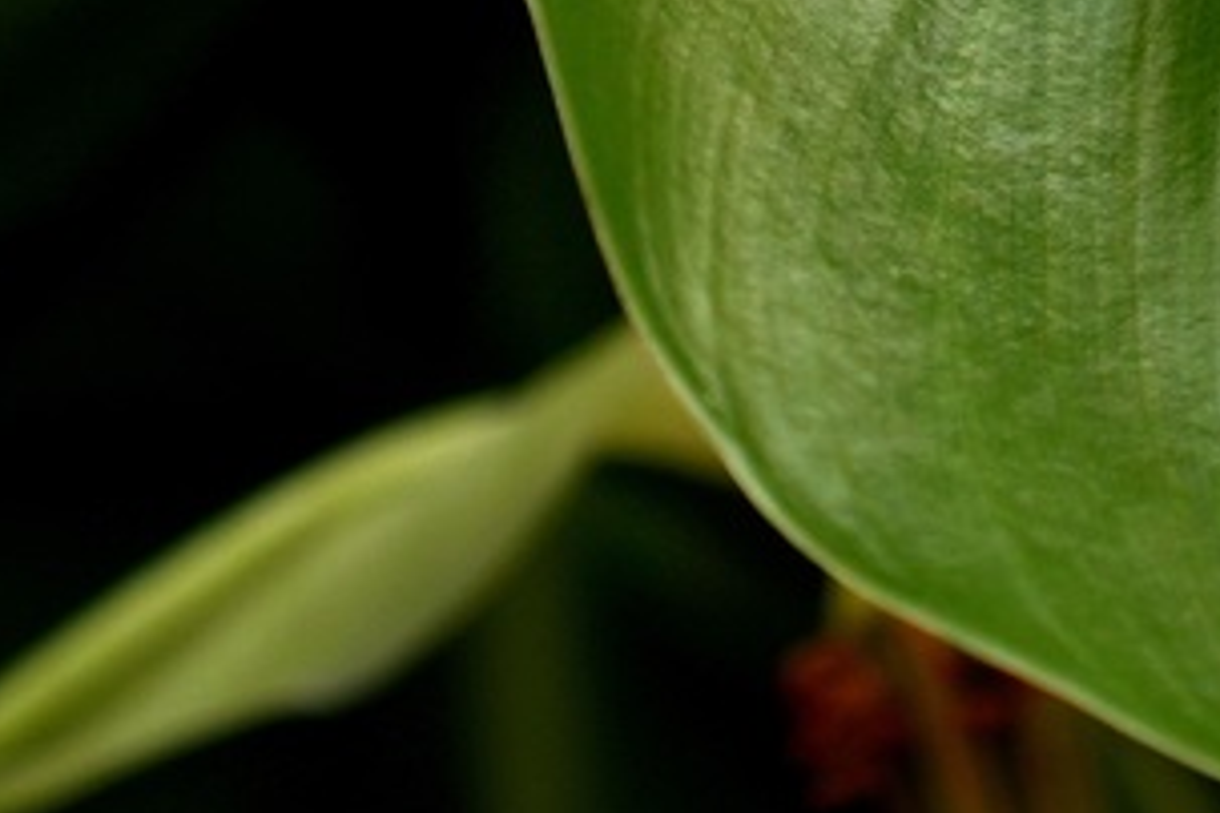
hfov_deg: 1.3
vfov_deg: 0.9
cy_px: -209
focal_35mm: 1550
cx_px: 1337
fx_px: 52524
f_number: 8
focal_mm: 391
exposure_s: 1/400
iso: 200
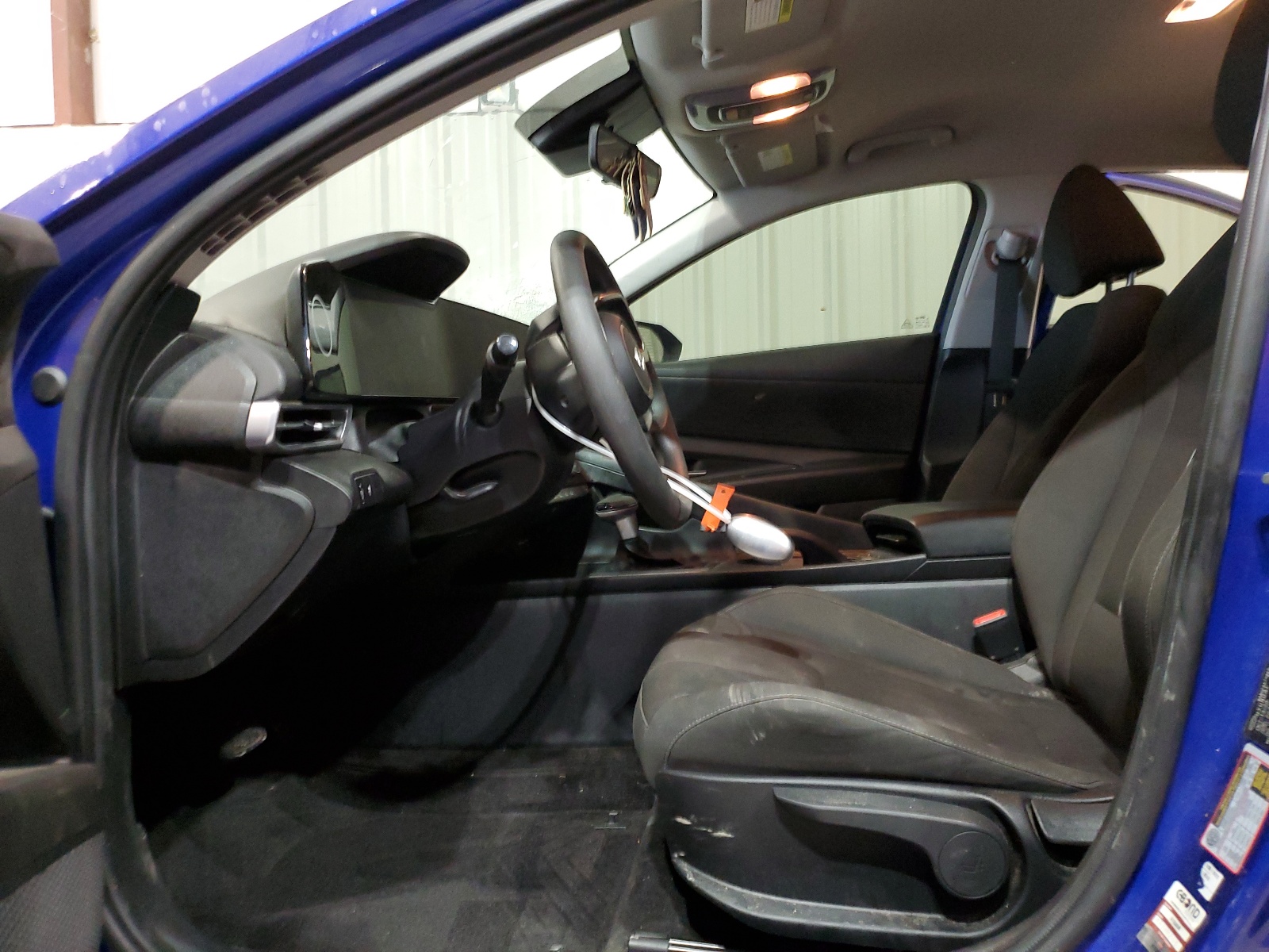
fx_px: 953
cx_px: 634
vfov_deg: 53.1
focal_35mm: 26
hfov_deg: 67.3
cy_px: 476
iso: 287
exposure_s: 1/30
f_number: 1.5
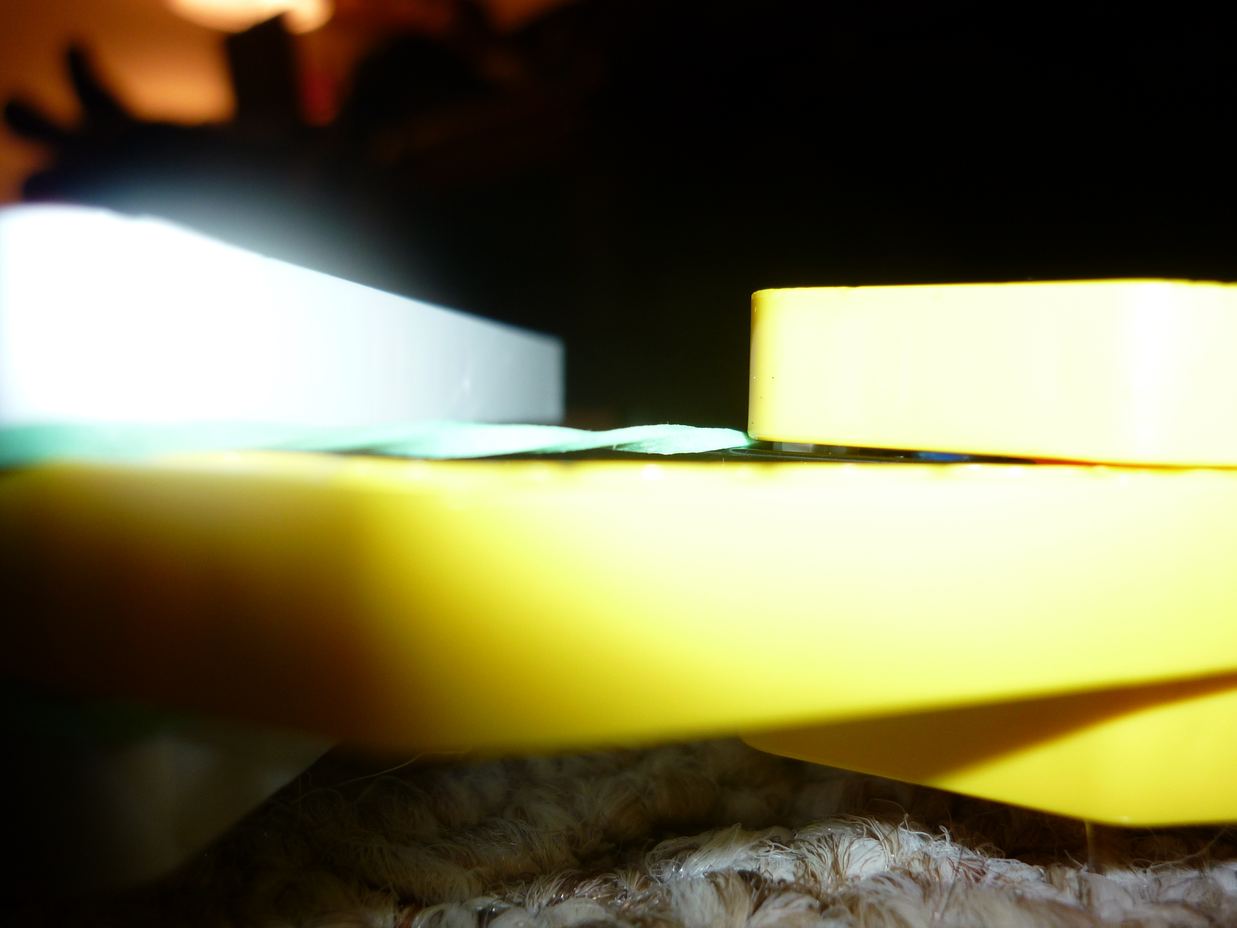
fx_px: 1179
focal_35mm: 33
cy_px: 464
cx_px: 618
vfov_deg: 42.9
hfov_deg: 55.4
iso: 100
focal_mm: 5.5
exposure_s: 1/30
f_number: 2.8
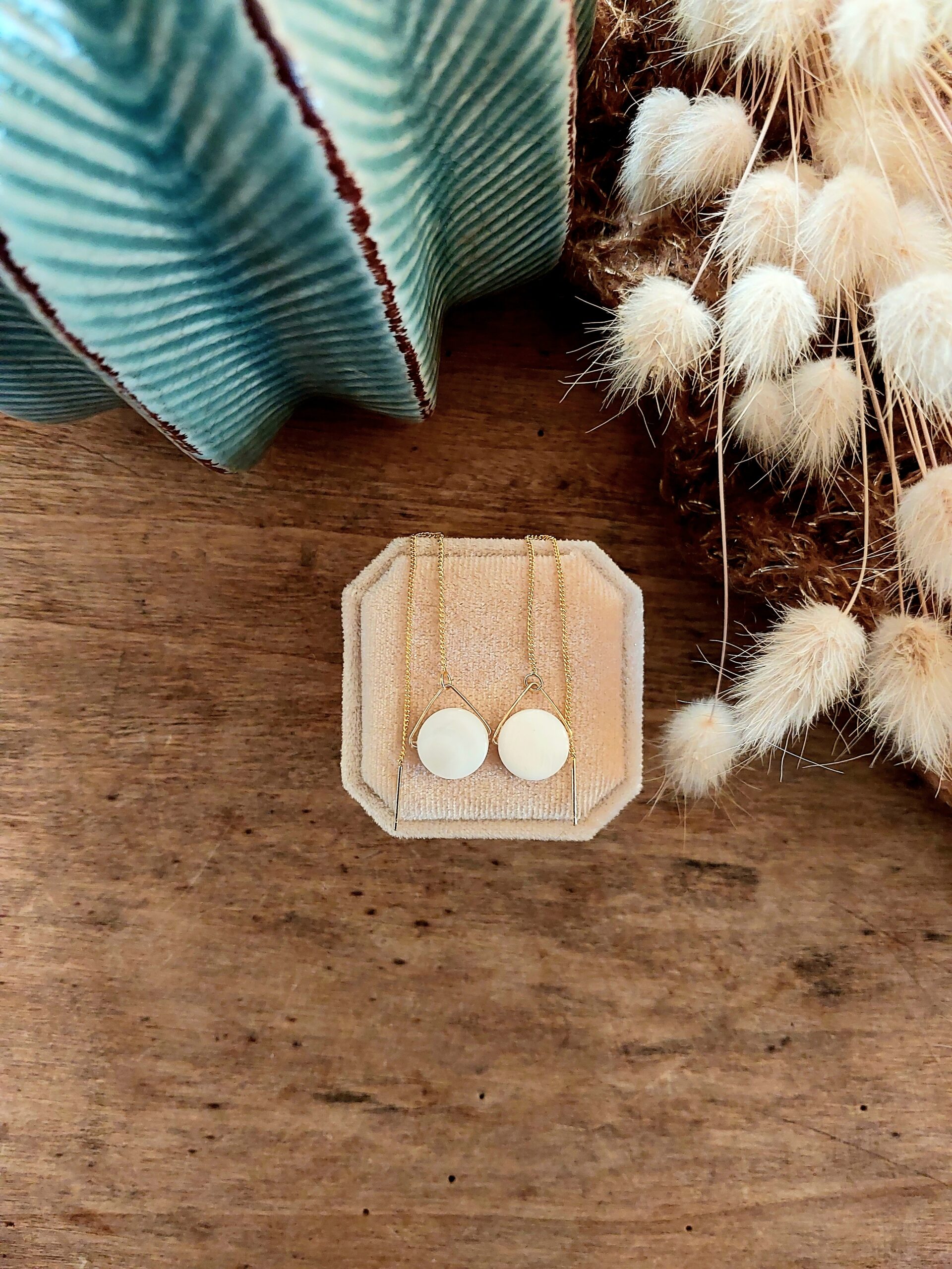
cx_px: 476
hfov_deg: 46.8
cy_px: 634
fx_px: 1100
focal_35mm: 30
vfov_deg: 60.0
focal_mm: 4.6
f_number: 1.8
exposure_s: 1/40
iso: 400
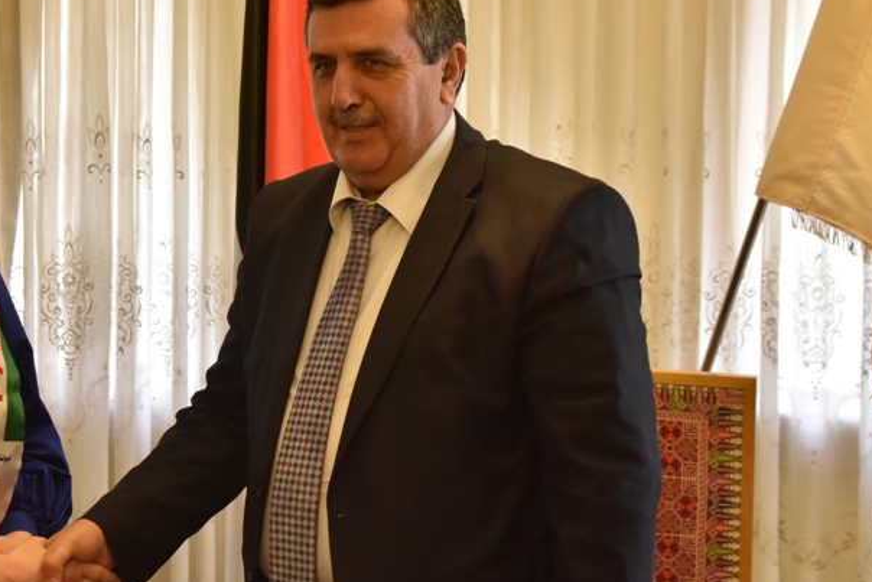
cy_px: 193
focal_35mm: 78
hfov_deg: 25.8
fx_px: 1890
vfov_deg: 17.5
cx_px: 280
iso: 3200
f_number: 8
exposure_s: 1/250
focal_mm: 46
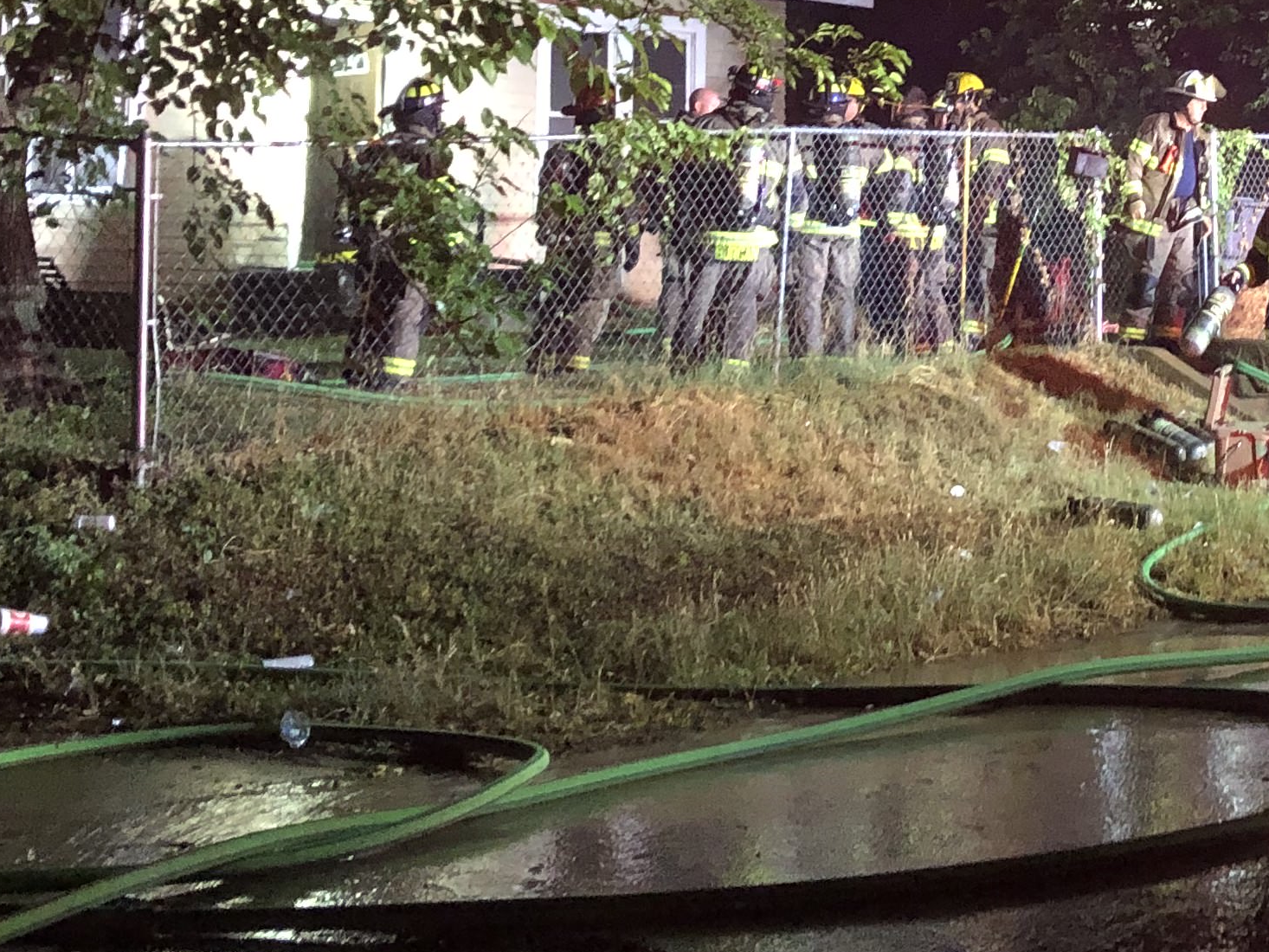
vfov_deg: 18.5
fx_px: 2823
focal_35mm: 77
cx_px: 1317
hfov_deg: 24.0
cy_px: -80
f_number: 1.8
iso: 100
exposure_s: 1/7
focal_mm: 3.99
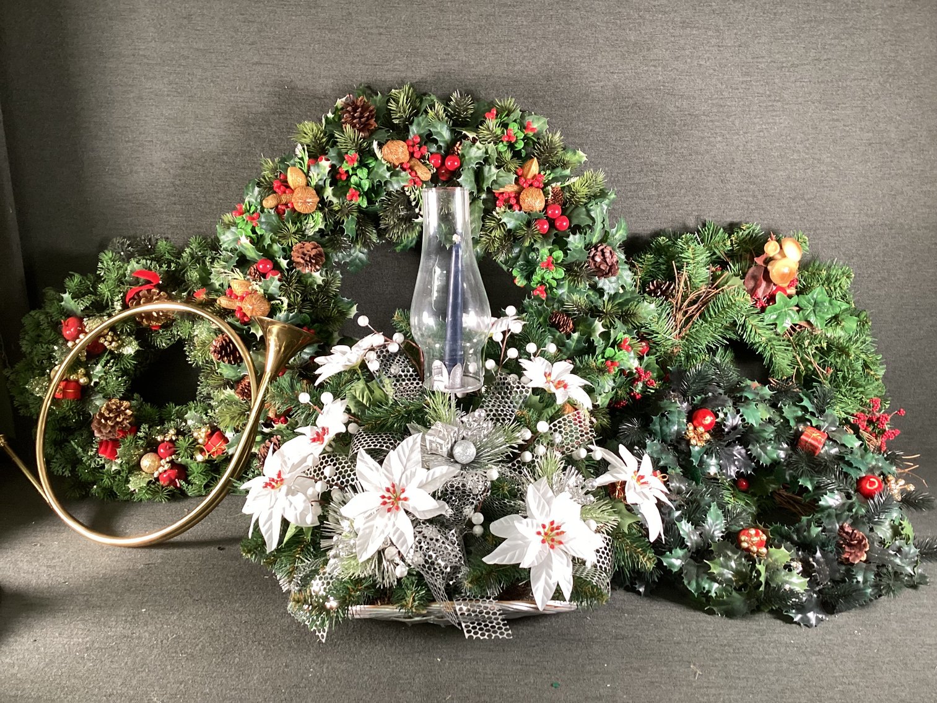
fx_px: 839
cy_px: 352
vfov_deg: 45.4
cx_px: 468
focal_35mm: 31
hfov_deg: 58.3
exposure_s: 1/60
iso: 160
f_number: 2.4
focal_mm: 3.3
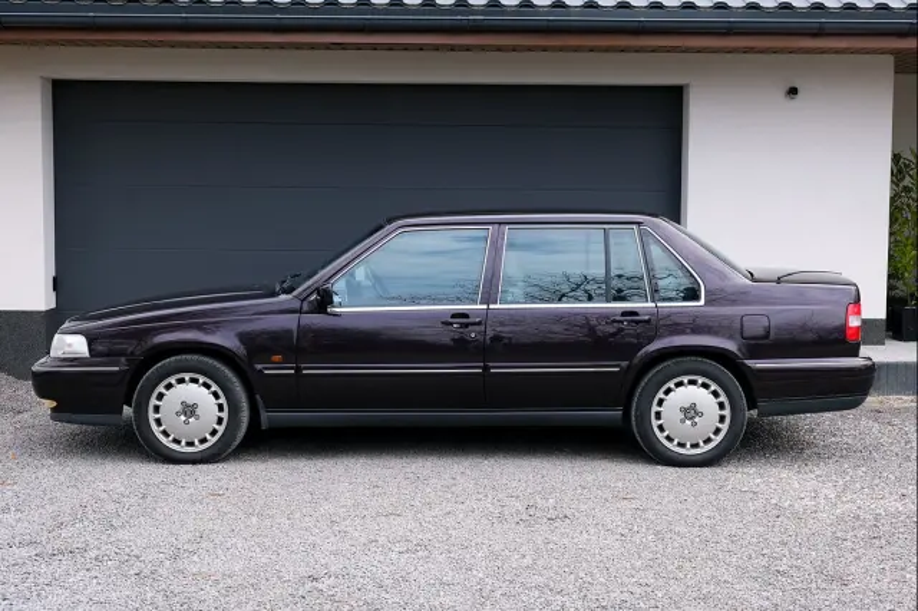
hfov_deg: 35.7
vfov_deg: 24.2
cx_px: 459
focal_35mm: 56
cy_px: 306
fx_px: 1427
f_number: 6.4
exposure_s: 1/210
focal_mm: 37.4
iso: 320
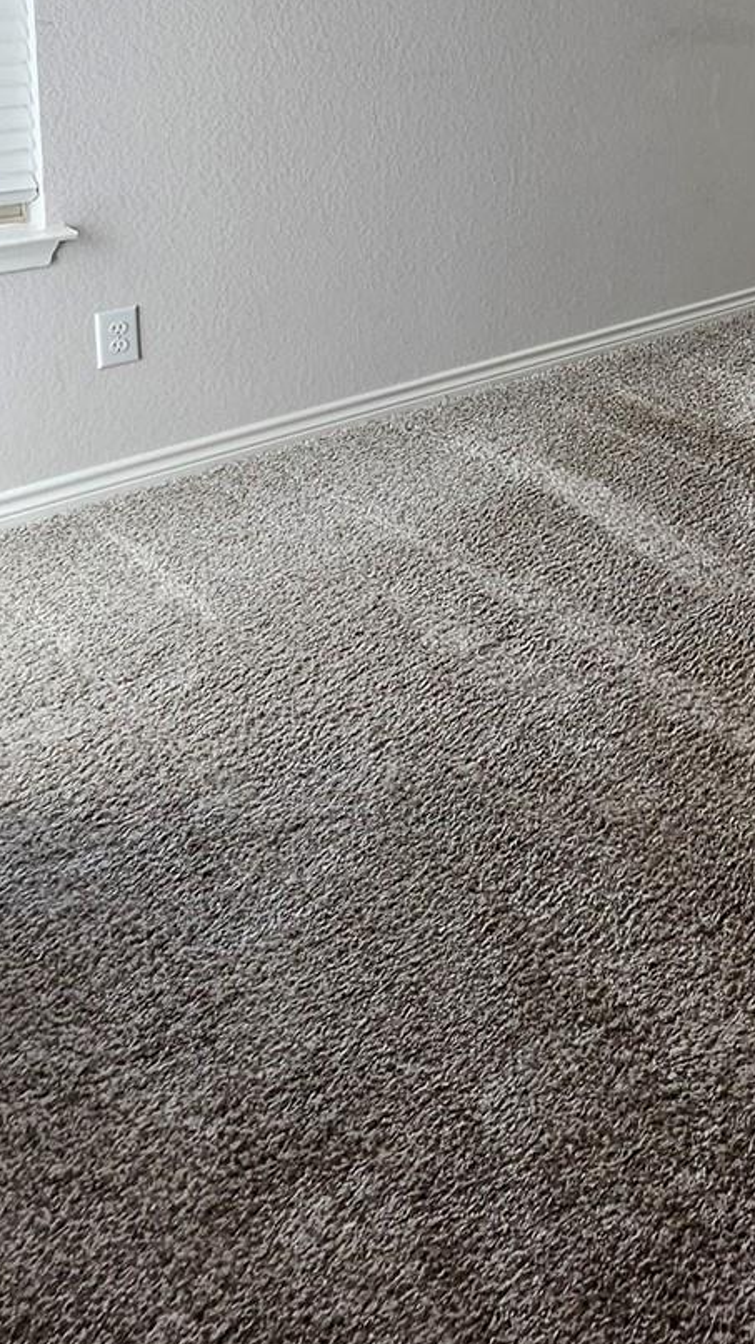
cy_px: 88
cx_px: 1040
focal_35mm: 36
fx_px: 1282
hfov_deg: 26.5
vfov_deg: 48.3
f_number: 2.2
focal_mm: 1.7
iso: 64
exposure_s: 1/60
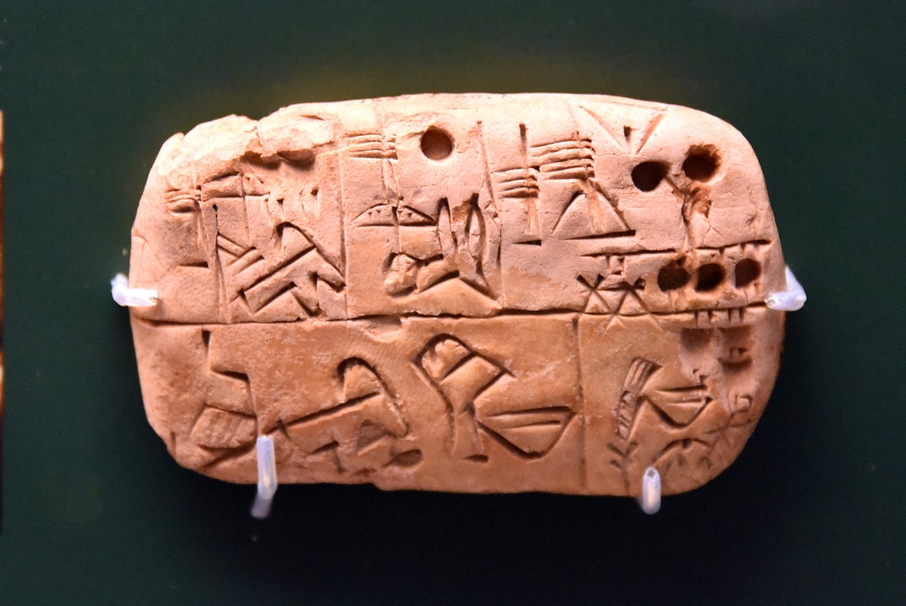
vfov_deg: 4.6
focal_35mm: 300
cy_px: 303
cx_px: 453
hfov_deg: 6.9
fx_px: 7558
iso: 12800
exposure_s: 1/160
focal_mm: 300
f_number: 5.6
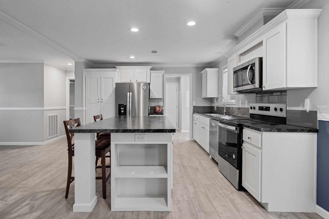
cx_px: 159
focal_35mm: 19
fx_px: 174
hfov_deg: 86.9
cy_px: 109
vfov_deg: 64.5
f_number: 10
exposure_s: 1/2.5
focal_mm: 18
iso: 250
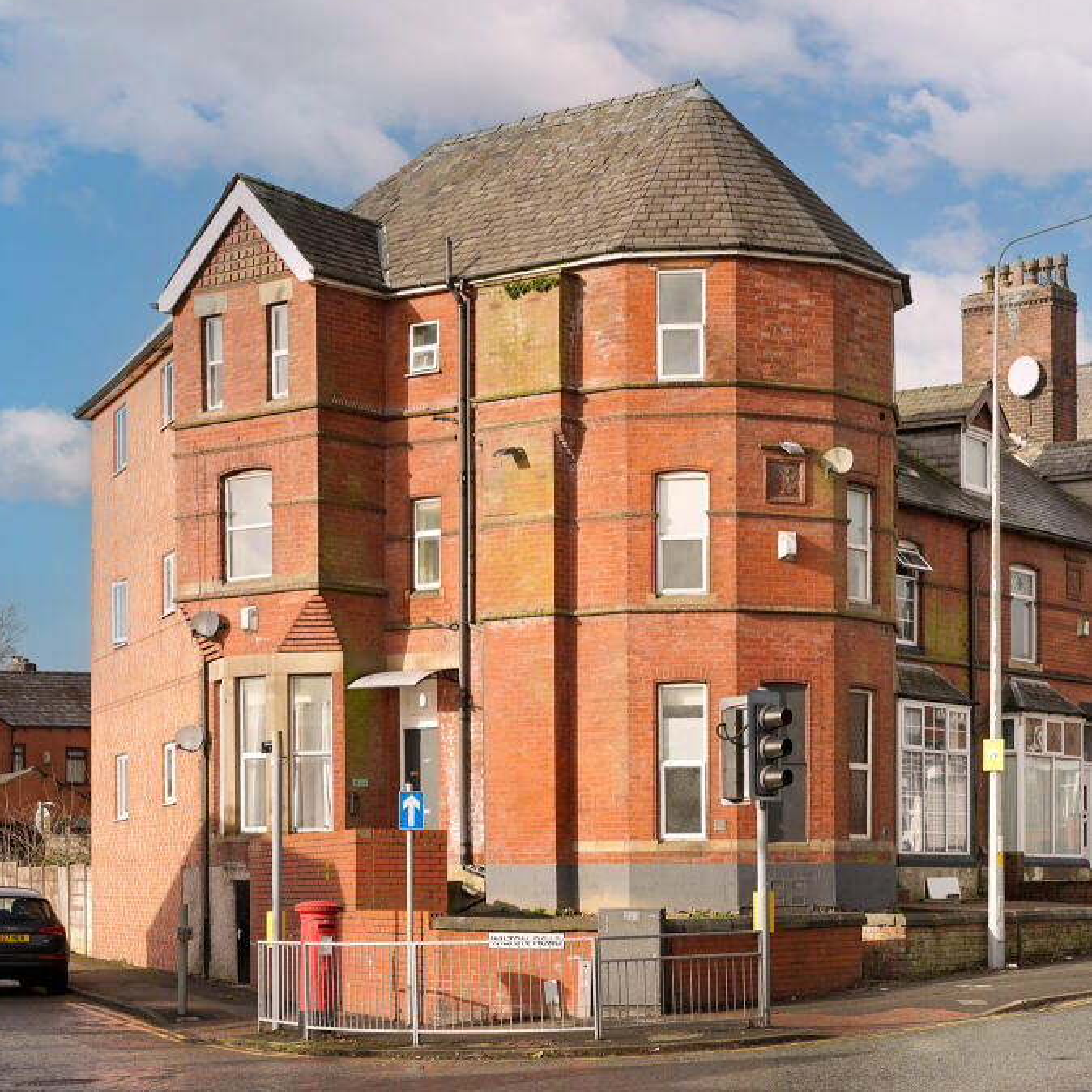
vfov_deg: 24.3
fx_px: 2534
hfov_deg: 24.2
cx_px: 739
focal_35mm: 71
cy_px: 544
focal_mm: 55
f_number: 5.6
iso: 320
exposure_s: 1/1250
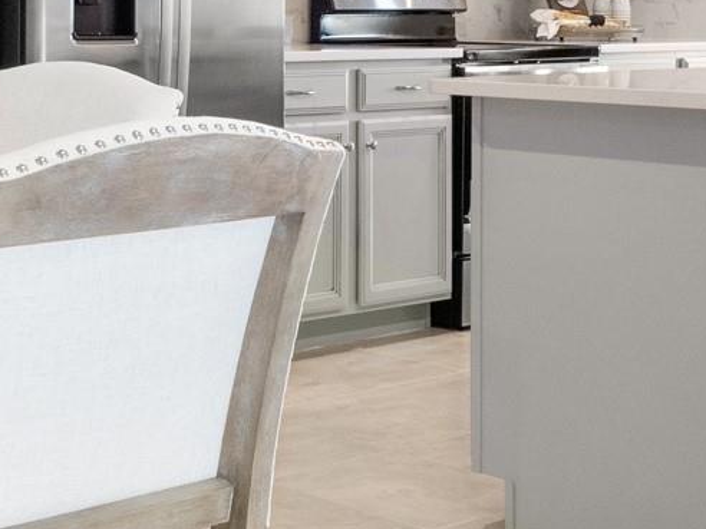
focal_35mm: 78
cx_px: -138
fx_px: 1591
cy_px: -6
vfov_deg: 18.4
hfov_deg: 23.0
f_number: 8
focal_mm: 12
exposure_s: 1/10
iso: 800
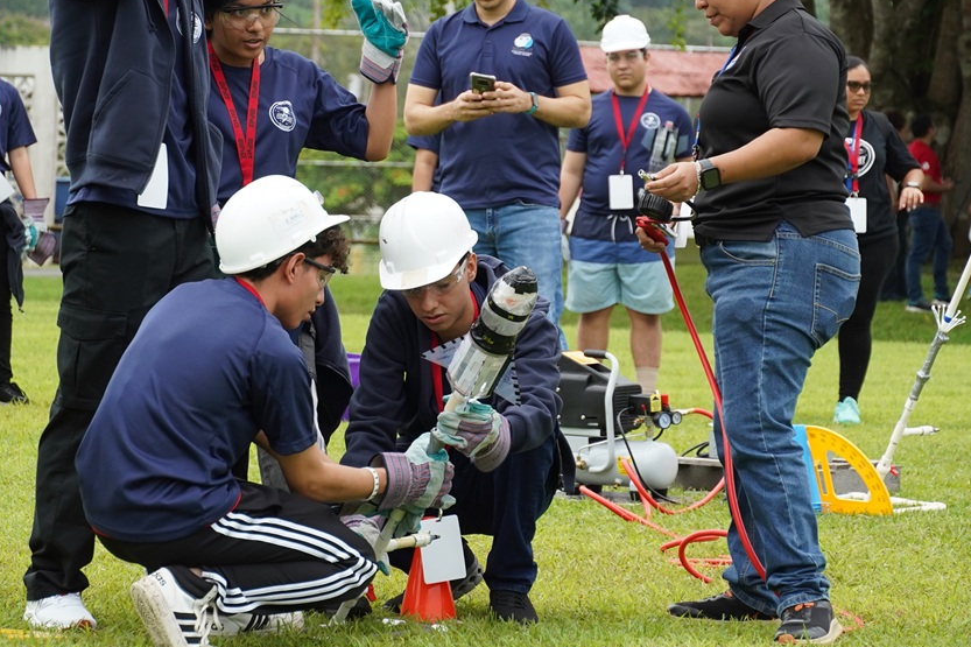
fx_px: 4207
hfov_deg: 13.2
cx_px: 480
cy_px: 279
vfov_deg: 8.8
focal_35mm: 156
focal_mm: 87
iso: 800
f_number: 5.6
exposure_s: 1/640
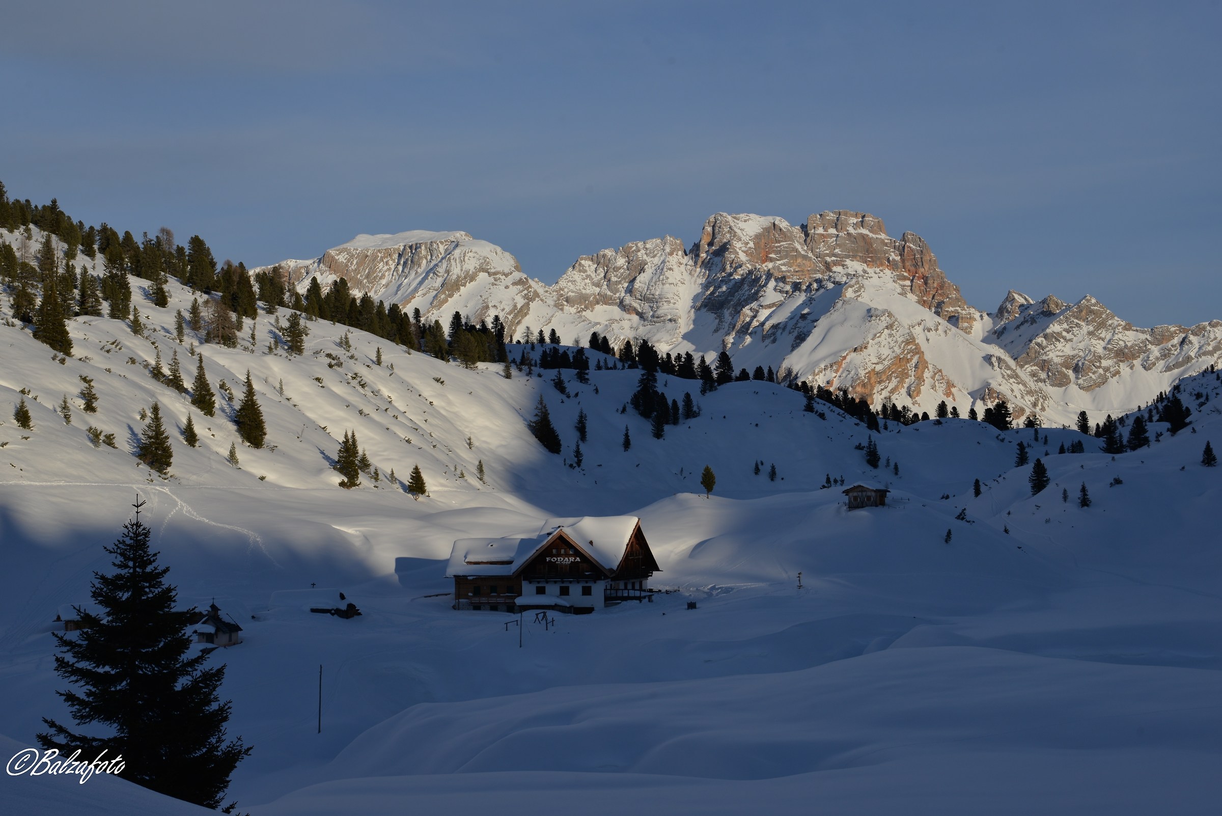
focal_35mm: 50
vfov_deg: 27.0
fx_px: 1698
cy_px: 408
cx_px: 611
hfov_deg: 39.6
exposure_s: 1/500
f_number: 11
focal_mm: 50
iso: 125
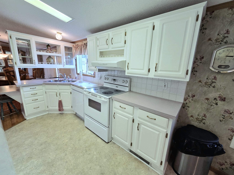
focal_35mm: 13
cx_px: 117
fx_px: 88
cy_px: 88
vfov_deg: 89.9
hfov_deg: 106.2
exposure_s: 1/120
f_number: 2.2
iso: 160
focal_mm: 2.2
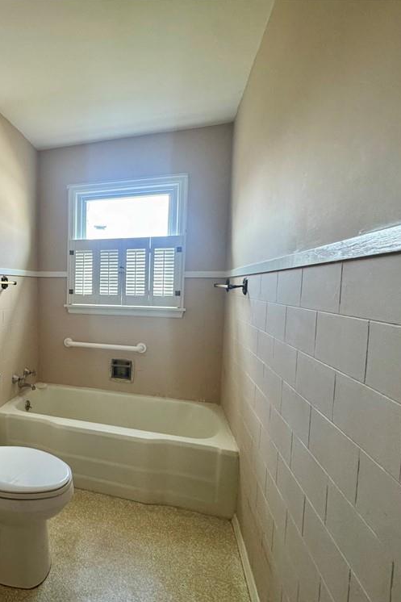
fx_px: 334
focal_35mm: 20
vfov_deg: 84.0
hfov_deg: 54.9
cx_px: 50
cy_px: 307
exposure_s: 1/99
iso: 250
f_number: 2.2
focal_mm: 2.22
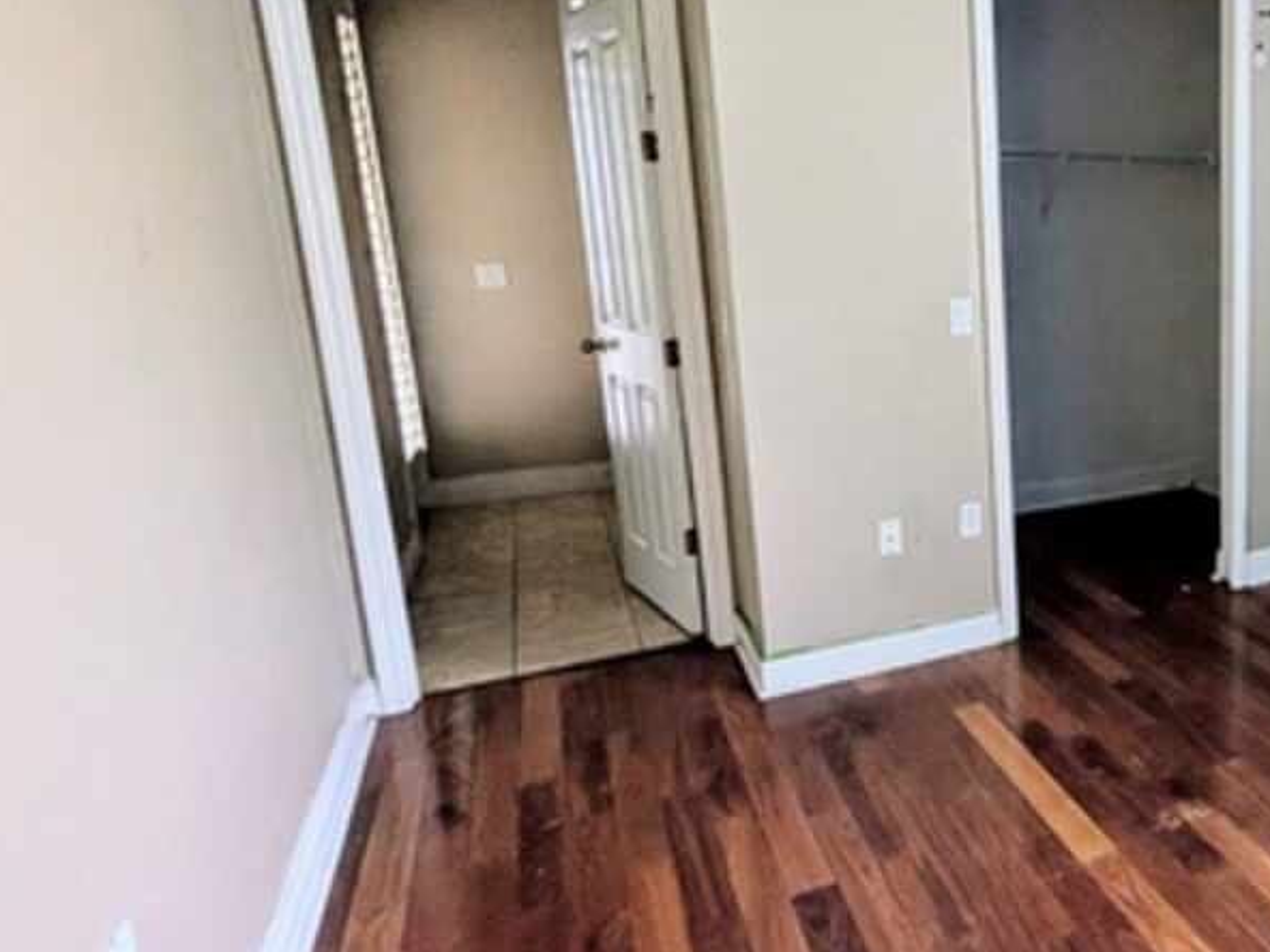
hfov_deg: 52.2
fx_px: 954
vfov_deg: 53.0
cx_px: 1294
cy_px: 427
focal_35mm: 26
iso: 94
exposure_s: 1/24
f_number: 1.7
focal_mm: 2.02
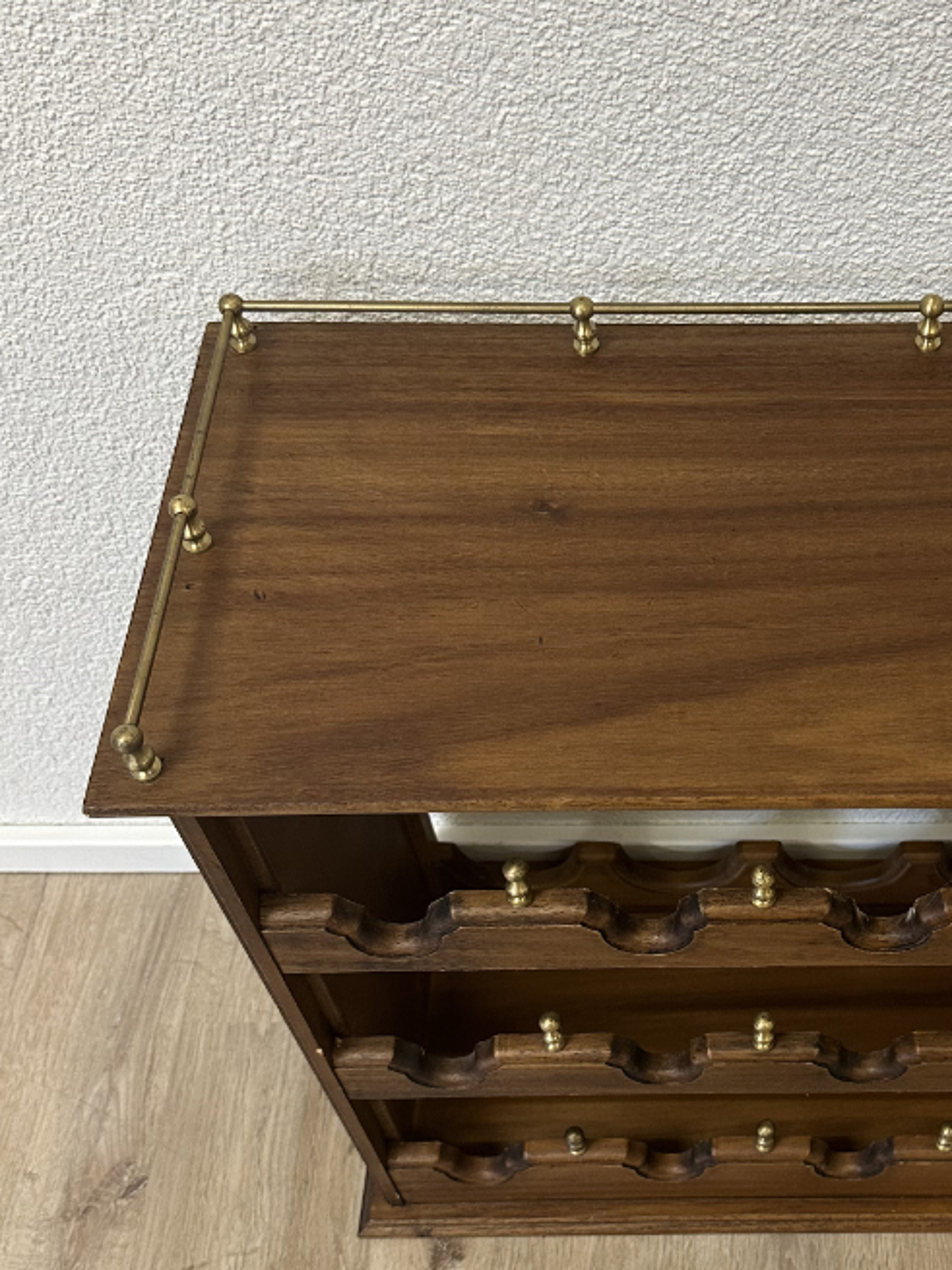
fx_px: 1614
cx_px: 766
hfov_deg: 32.0
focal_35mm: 44
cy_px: 758
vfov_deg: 42.8
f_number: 1.8
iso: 200
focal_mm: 6.9
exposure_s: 1/100
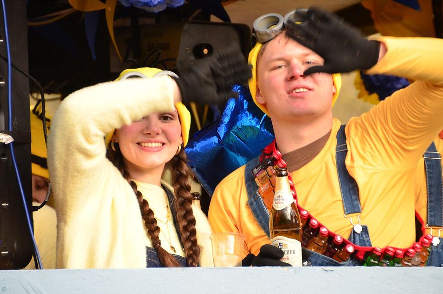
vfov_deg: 3.1
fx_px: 5379
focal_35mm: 438
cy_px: 146
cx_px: 237
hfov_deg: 4.7
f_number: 6.3
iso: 400
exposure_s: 1/200
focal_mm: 270
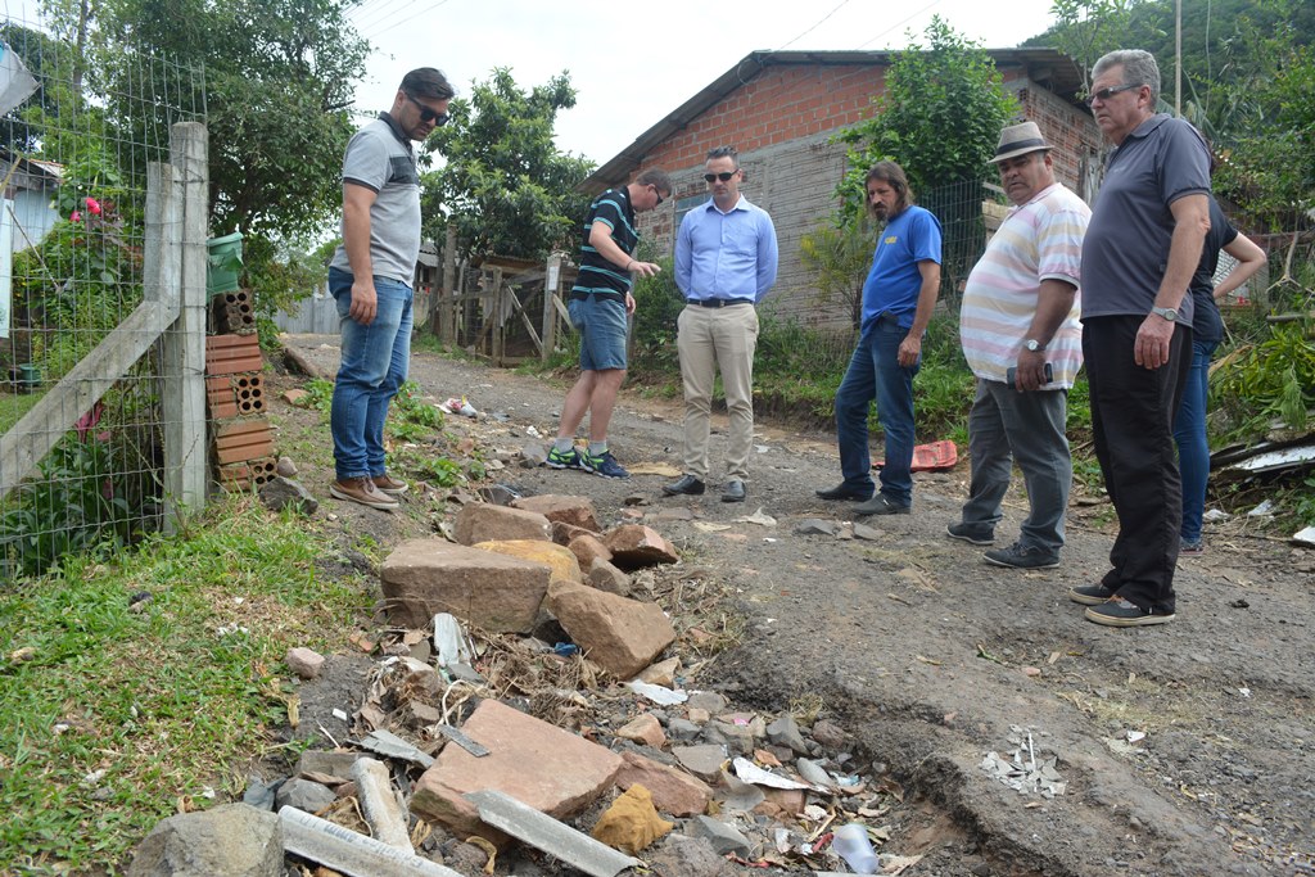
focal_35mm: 27
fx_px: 986
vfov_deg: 47.9
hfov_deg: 67.4
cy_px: 438
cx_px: 658
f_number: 8
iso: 200
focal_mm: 18
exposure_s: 1/250
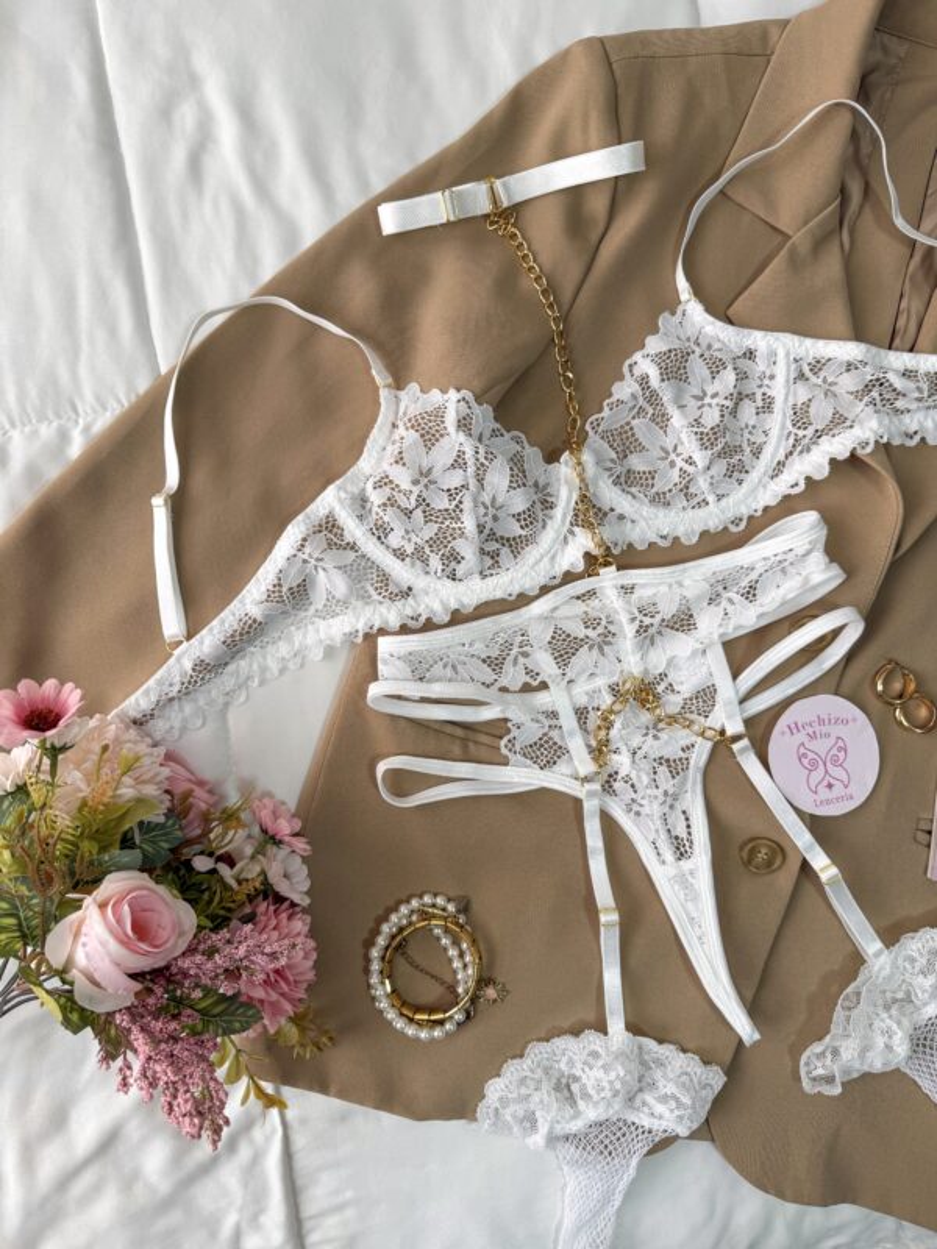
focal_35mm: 24
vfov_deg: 71.6
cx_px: 468
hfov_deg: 56.8
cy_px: 624
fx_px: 866
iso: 64
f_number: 1.8
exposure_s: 1/120
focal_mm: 6.76
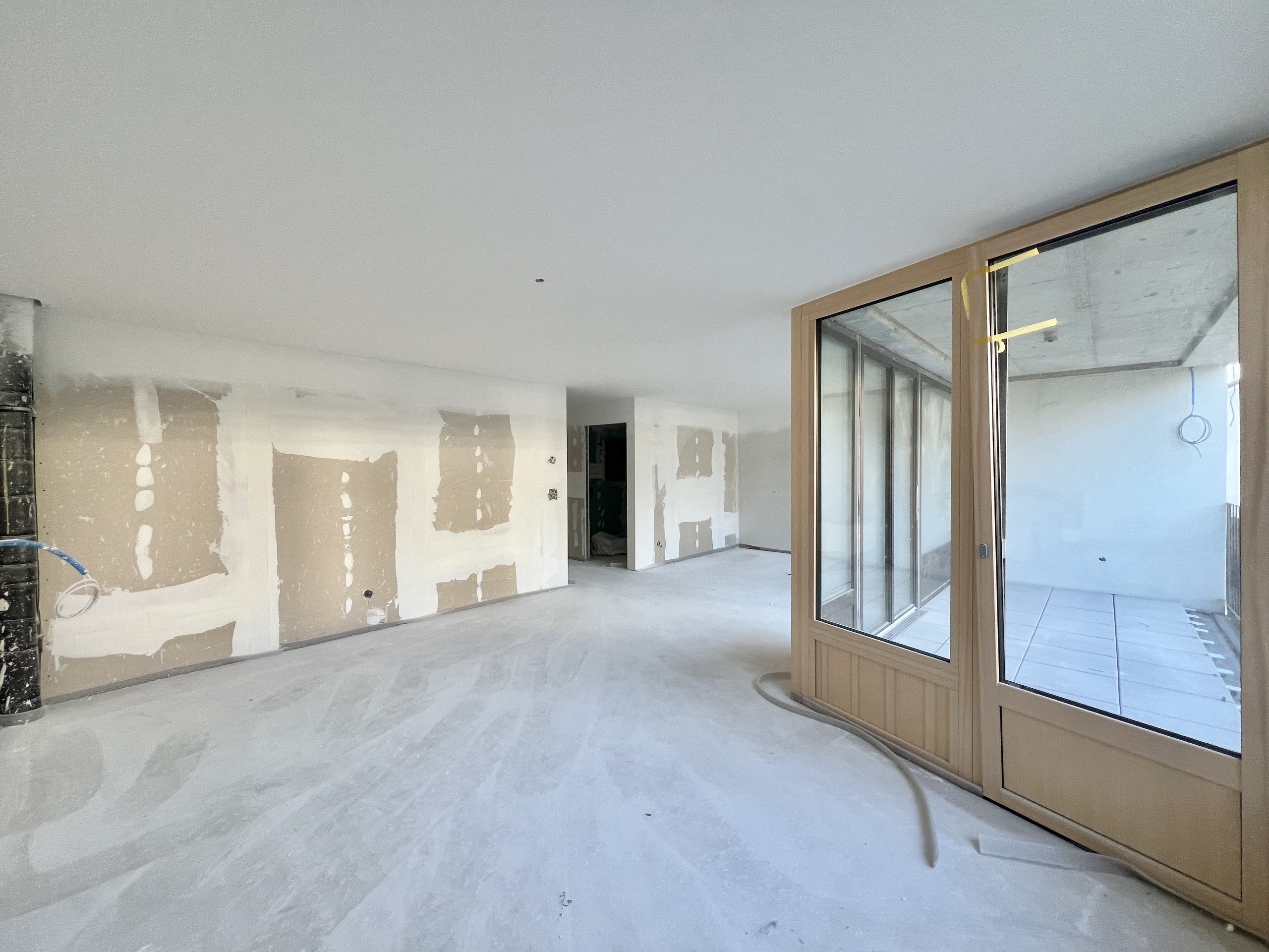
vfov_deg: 89.9
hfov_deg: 106.2
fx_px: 477
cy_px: 476
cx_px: 634
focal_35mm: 13
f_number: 1.8
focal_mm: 1.57
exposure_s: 1/99
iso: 100
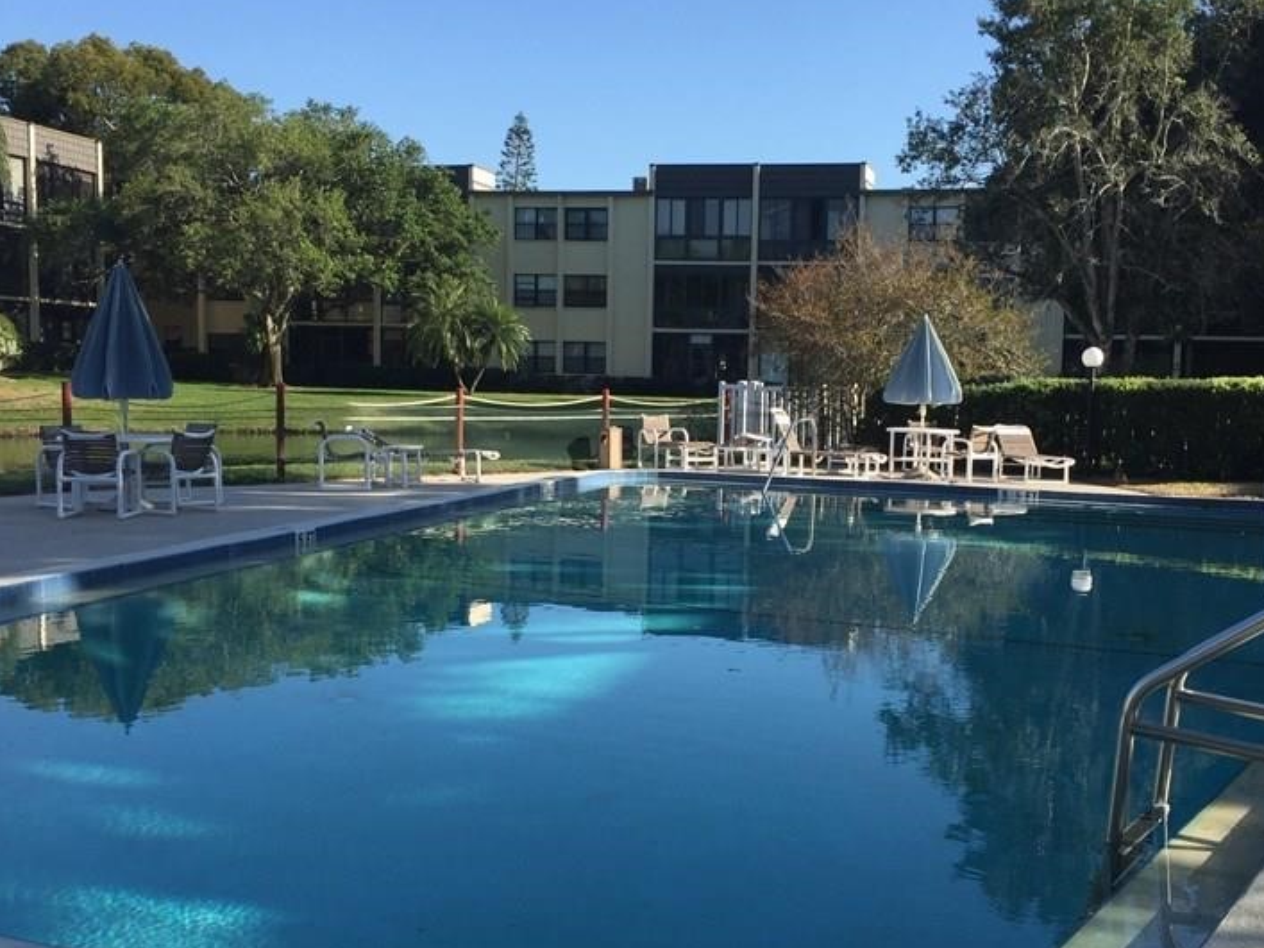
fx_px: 1533
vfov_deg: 34.3
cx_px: 672
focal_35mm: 42
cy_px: 554
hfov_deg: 44.8
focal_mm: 4.15
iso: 32
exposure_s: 1/1236
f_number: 2.2
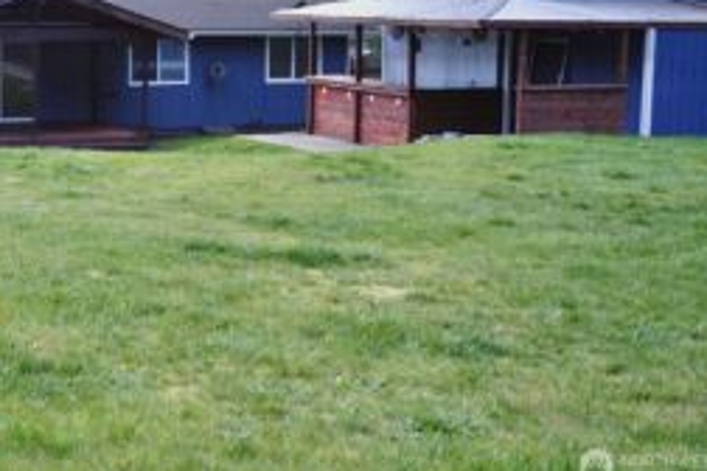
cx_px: 180
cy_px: 116
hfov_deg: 30.5
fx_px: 1276
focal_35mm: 65
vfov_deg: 20.8
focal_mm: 27
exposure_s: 1/180
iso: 160
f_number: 2.8
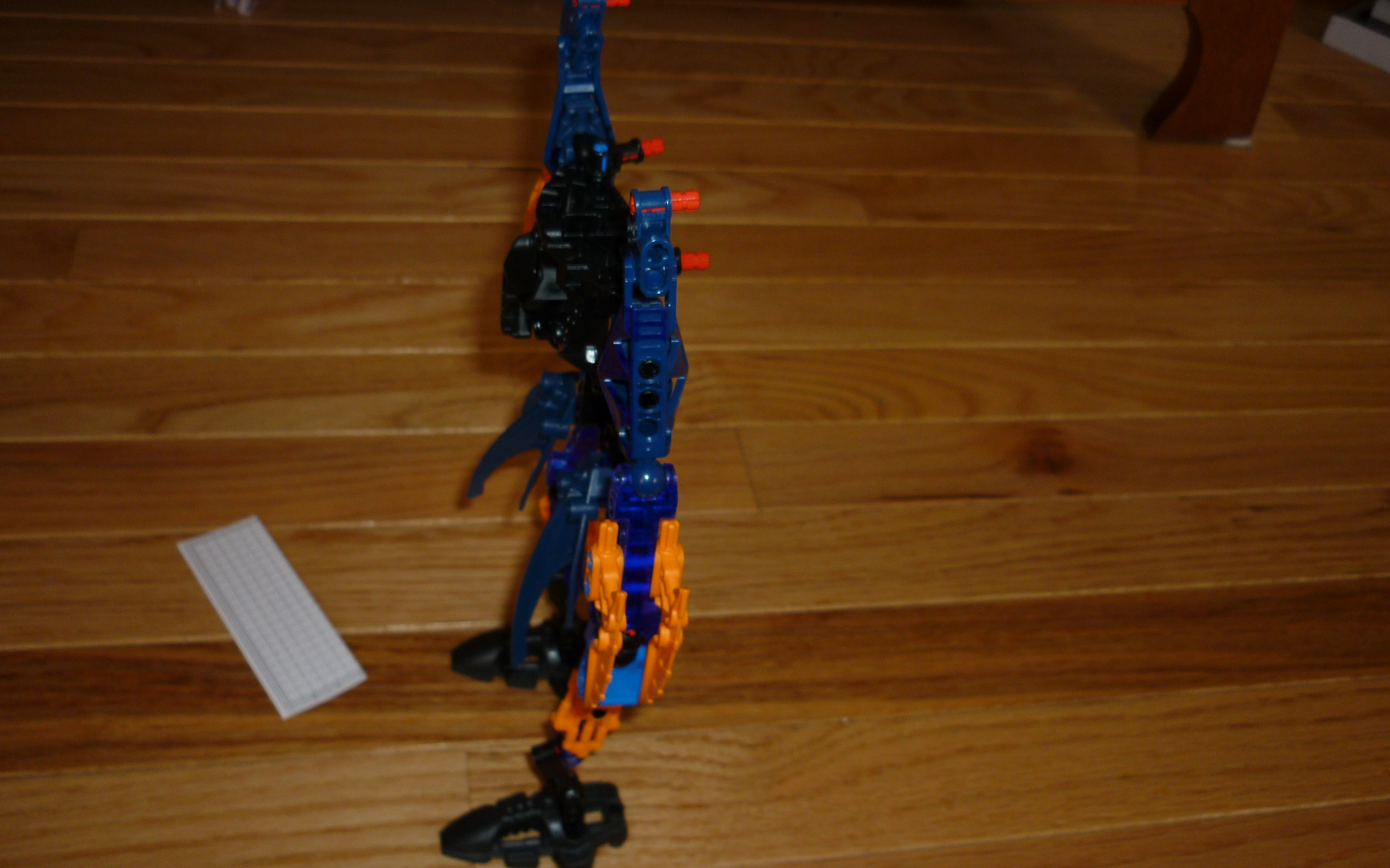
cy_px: 454
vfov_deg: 36.3
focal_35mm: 35
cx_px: 695
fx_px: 1326
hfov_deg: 55.3
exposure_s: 1/30
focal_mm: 5.5
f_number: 2.8
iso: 100
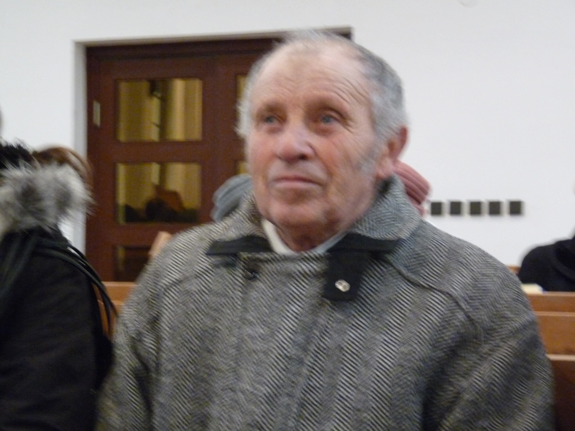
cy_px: 216
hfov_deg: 25.0
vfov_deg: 18.9
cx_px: 288
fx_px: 1296
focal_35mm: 78
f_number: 3.4
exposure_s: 1/20
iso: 800
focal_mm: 13.8
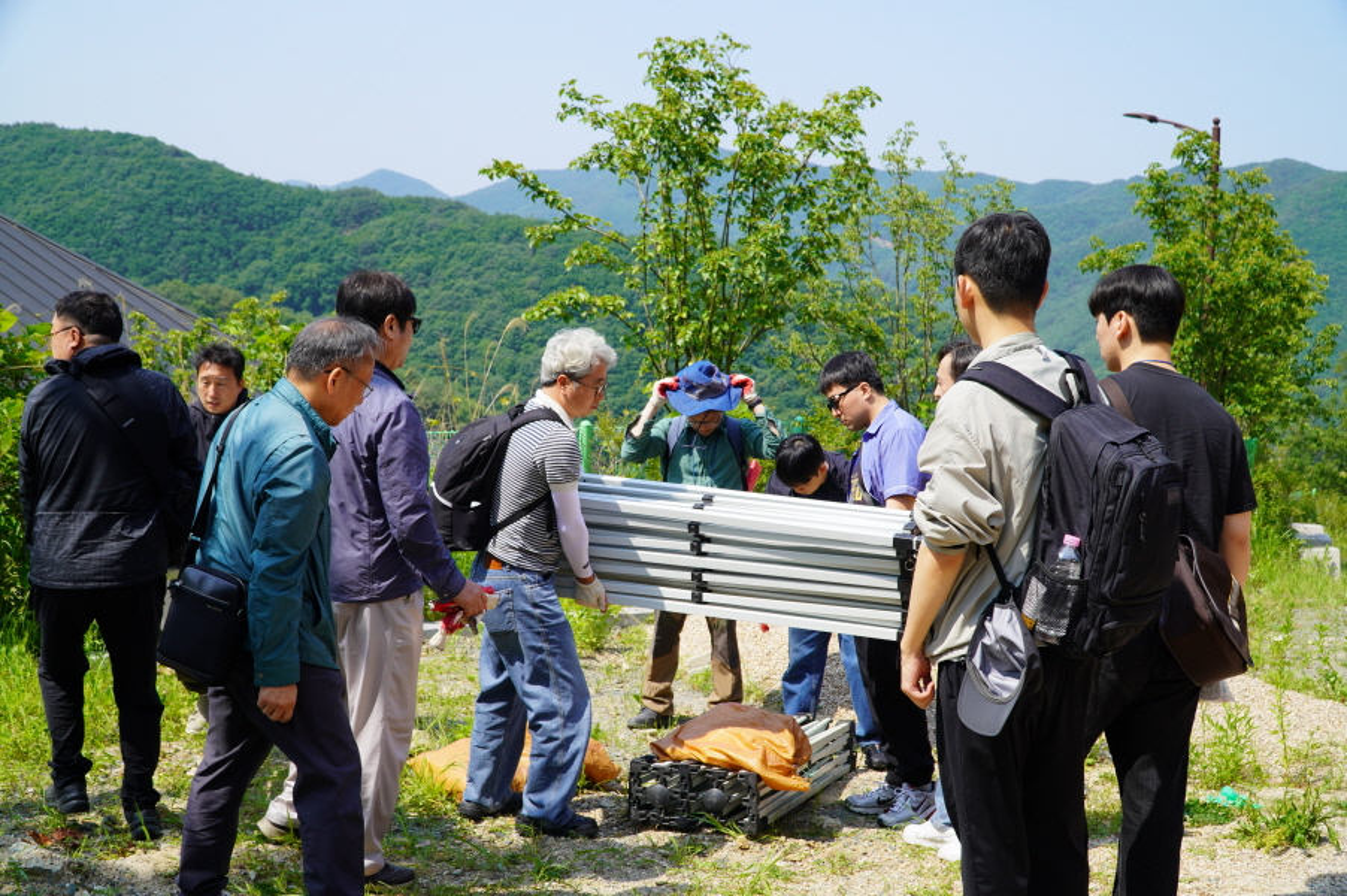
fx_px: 1402
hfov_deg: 51.3
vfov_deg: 35.4
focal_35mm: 38
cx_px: 674
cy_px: 448
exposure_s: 1/400
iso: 100
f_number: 5
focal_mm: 25
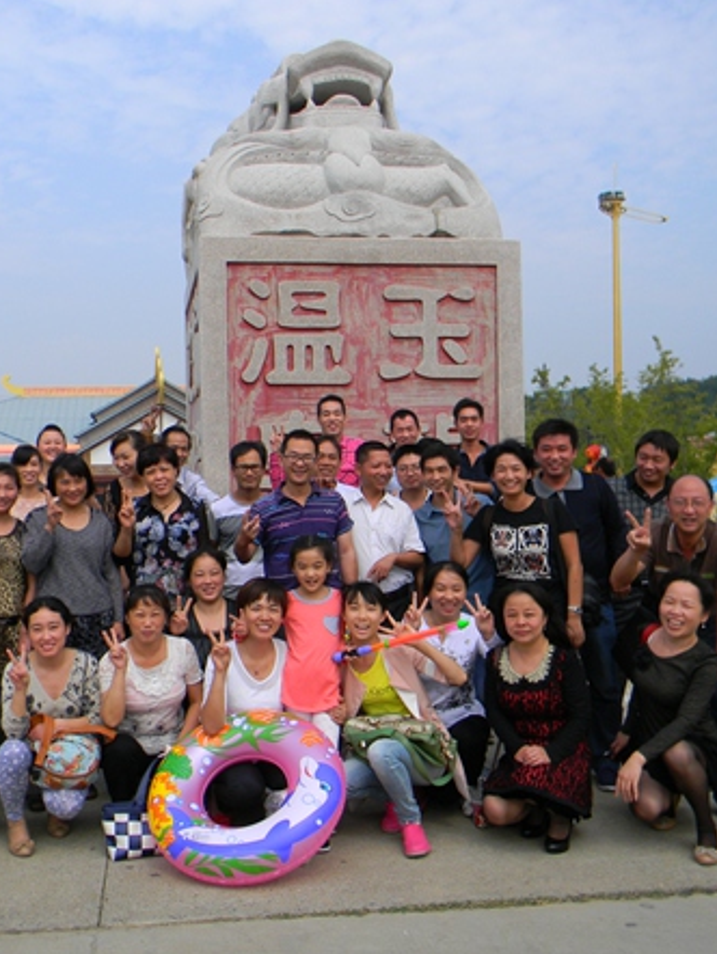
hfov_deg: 37.5
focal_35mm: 38
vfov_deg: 49.0
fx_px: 1048
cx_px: 272
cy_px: 473
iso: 80
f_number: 3.5
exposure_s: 1/877
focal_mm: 5
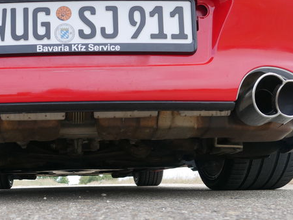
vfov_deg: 28.2
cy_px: 160
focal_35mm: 51
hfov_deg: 36.5
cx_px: 69
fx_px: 432
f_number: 5
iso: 200
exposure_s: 1/160
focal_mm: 15
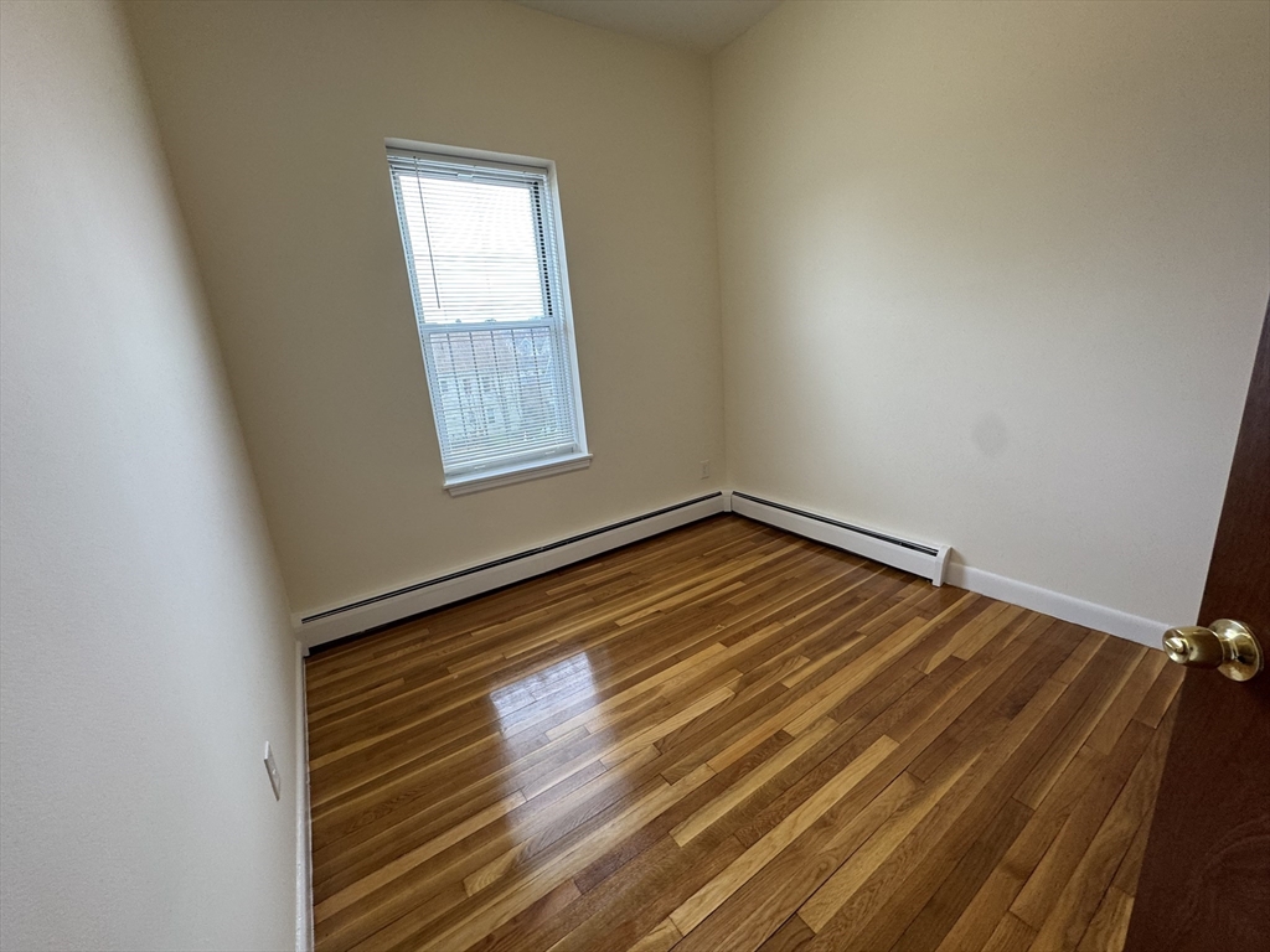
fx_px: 514
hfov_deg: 102.1
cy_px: 476
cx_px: 635
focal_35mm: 14
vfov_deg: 85.7
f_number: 2.2
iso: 125
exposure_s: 1/120
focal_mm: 2.22
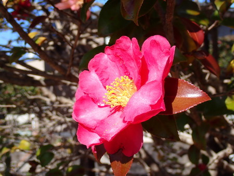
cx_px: 117
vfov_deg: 23.7
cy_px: 88
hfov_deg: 31.2
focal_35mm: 62
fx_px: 419
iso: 100
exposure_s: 1/320
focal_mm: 11.09
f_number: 5
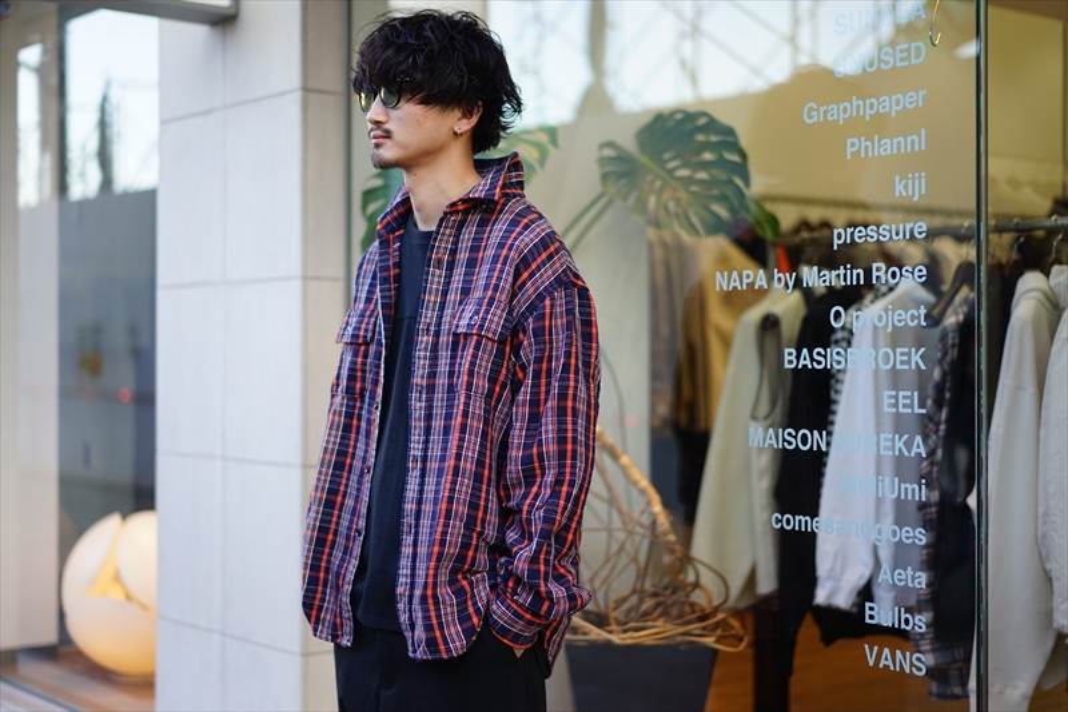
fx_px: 1631
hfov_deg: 36.3
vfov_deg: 24.6
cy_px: 356
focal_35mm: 55
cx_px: 534
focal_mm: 55
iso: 100
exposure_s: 1/125
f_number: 1.8
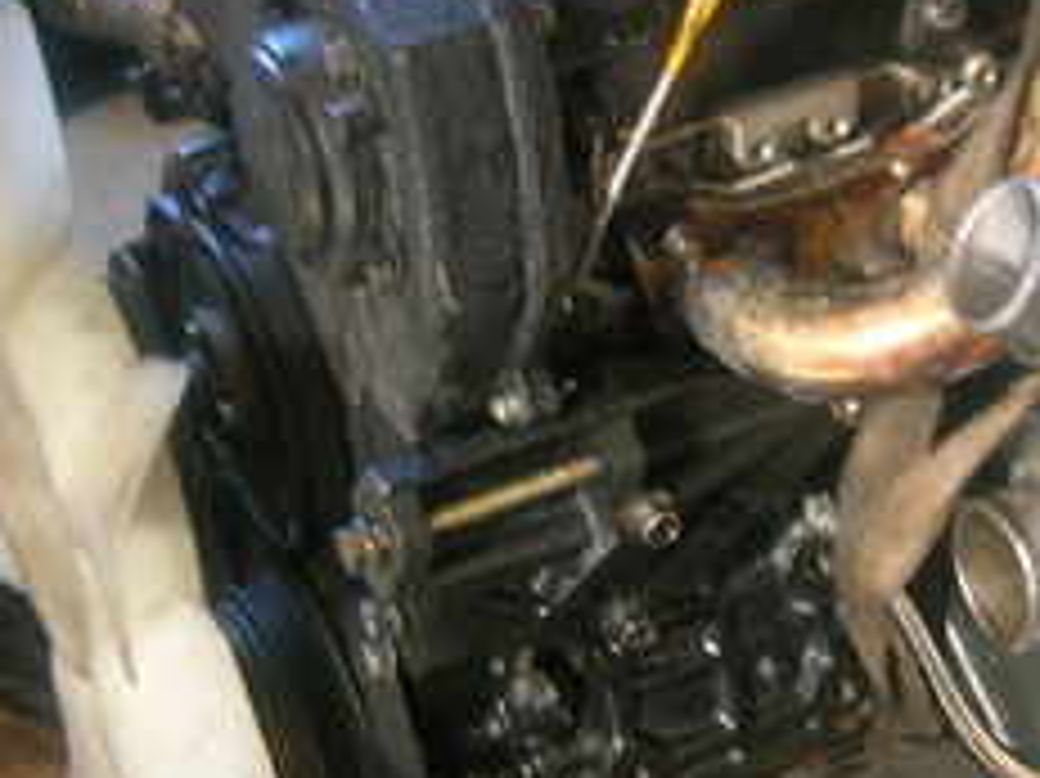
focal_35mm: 94
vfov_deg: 15.7
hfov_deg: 20.8
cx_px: 684
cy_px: 259
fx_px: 2823
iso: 65
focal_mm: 5.7
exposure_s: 1/2.9
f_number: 2.9
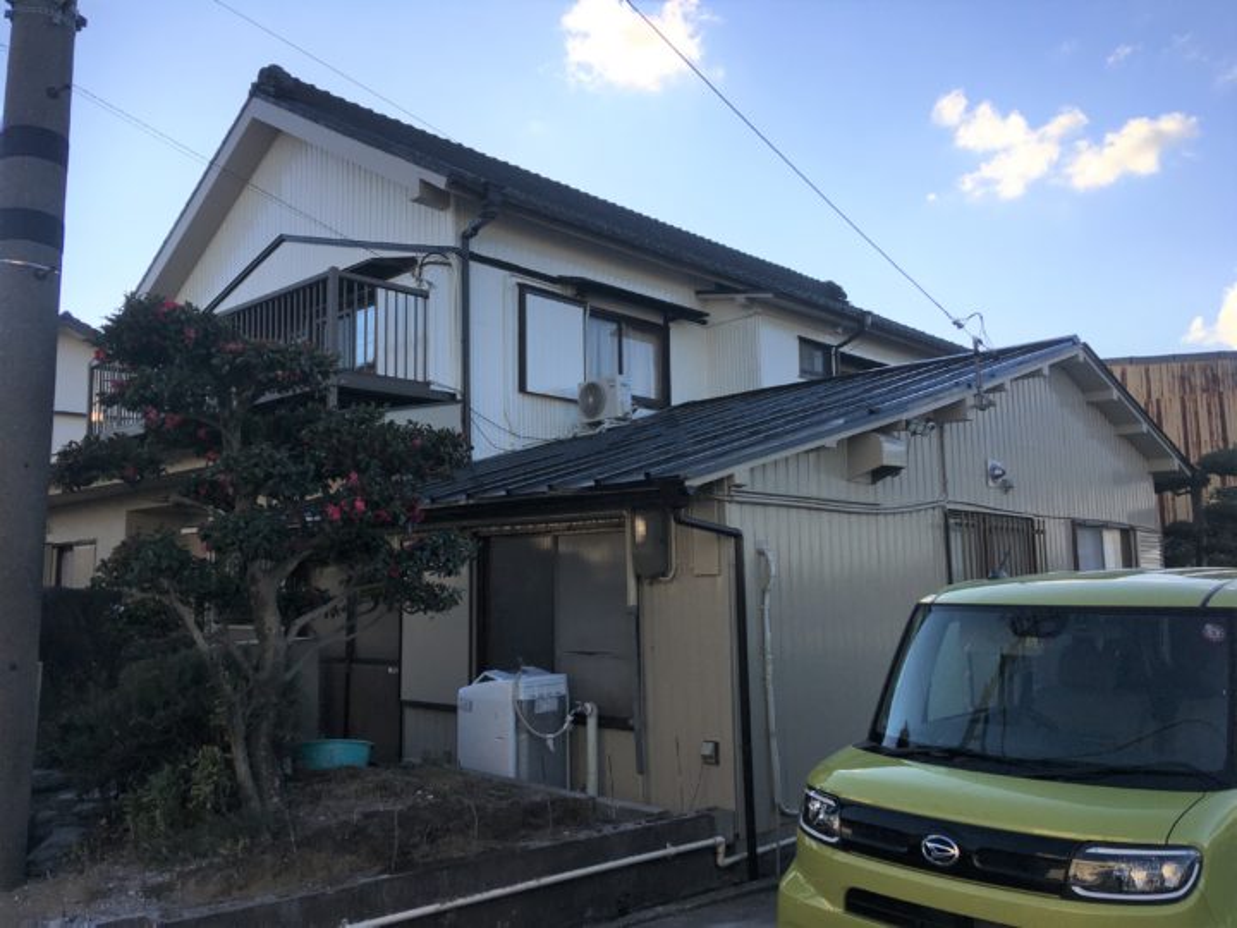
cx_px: 618
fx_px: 1036
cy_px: 464
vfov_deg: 48.2
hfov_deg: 61.7
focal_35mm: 29
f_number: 2.2
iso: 25
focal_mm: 4.15
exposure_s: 1/1083
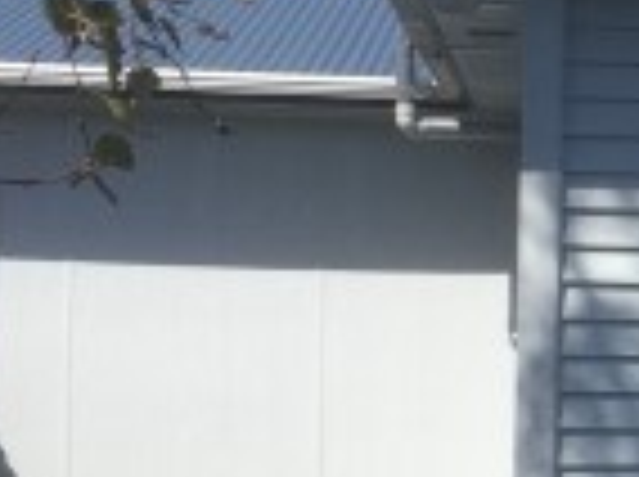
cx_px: 886
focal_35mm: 131
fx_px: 2414
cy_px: 369
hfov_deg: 14.3
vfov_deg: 11.3
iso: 32
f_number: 2.2
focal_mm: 4.15
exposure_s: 1/1883
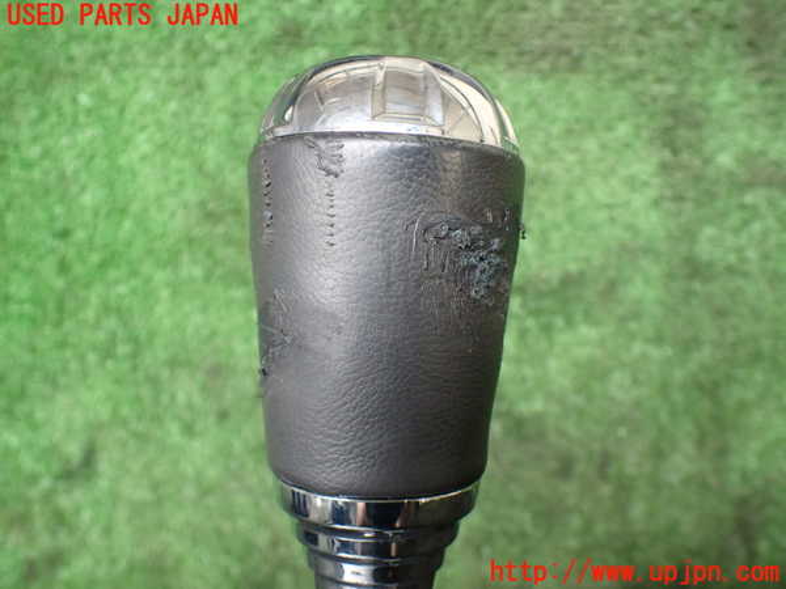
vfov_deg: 46.8
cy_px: 294
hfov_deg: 60.0
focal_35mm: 30
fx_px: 681
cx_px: 393
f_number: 2.3
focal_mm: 5.4
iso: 400
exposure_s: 1/125
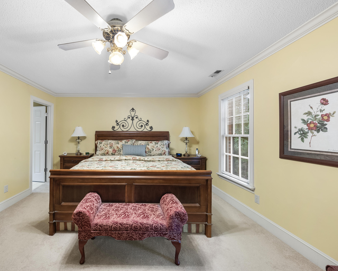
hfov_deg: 98.9
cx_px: 130
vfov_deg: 88.0
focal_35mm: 14
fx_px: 140
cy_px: 132
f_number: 7.1
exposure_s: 1/2.5
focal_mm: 12
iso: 800
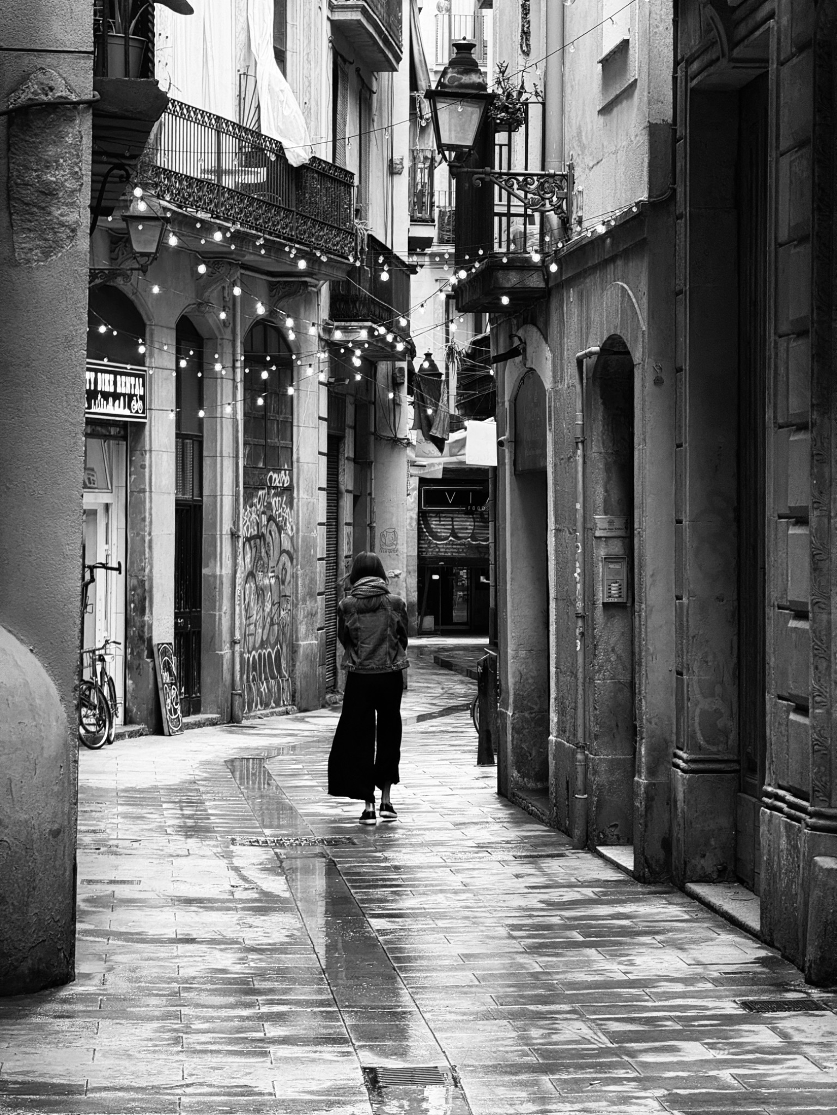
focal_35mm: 120
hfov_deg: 12.3
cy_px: 558
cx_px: 418
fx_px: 3869
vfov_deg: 16.4
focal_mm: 15.66
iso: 200
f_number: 2.8
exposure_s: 1/100
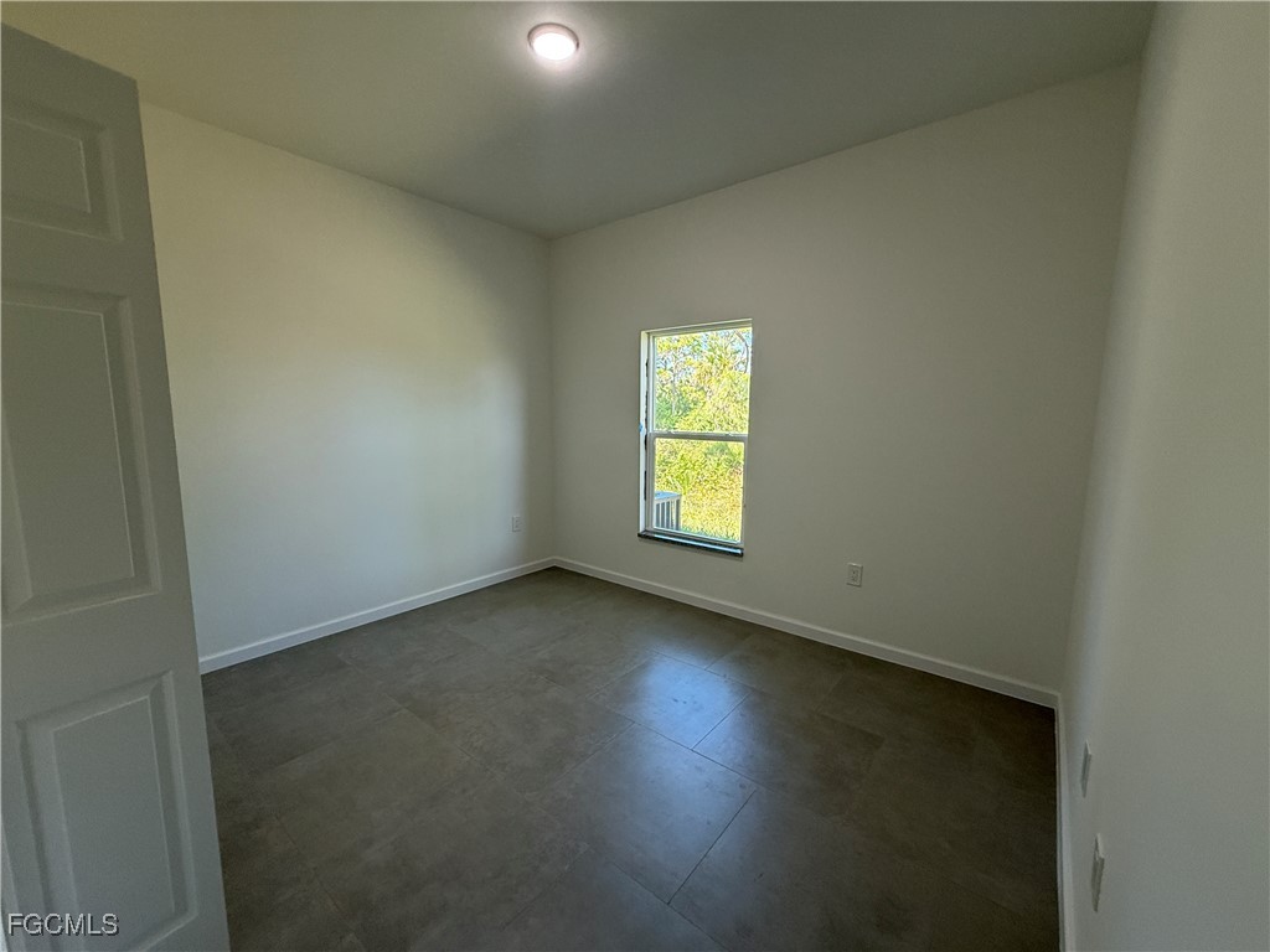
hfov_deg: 102.1
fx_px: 514
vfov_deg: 85.7
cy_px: 476
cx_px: 635
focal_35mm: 14
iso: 160
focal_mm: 2.22
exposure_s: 1/120
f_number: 2.2
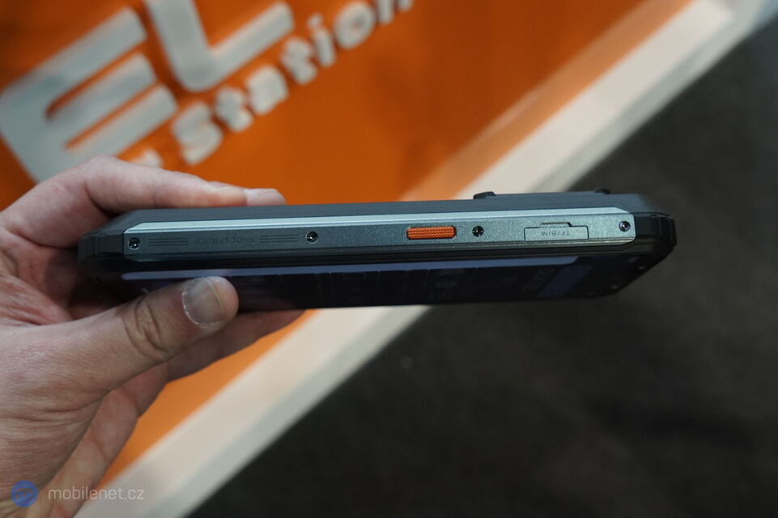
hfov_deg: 57.2
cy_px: 259
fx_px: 713
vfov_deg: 39.9
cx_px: 389
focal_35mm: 33
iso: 5000
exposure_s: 1/160
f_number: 8
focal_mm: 33
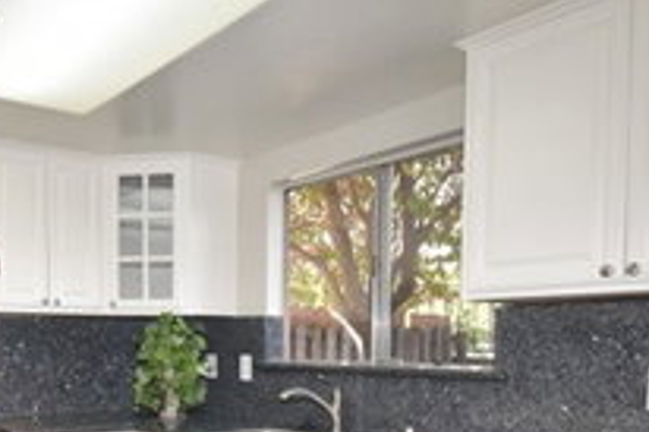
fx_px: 630
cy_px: 378
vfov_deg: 35.8
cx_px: 158
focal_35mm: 35
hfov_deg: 52.0
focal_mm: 10
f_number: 5
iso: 800
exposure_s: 1/100
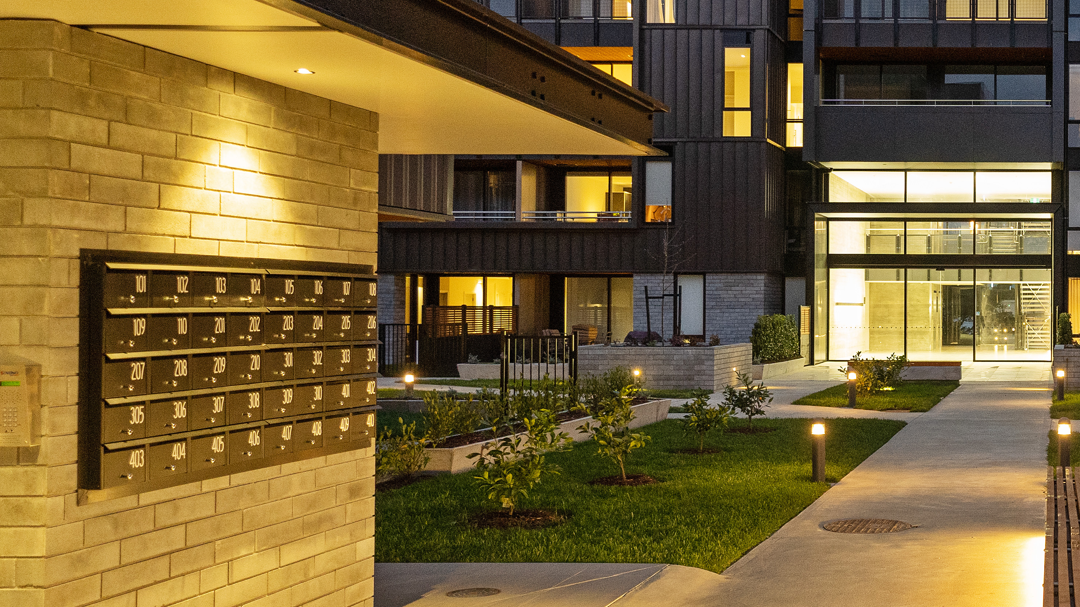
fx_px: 1461
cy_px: 284
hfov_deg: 36.6
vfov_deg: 23.5
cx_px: 1075
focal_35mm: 51
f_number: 2.8
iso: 2500
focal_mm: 24
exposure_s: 1/50
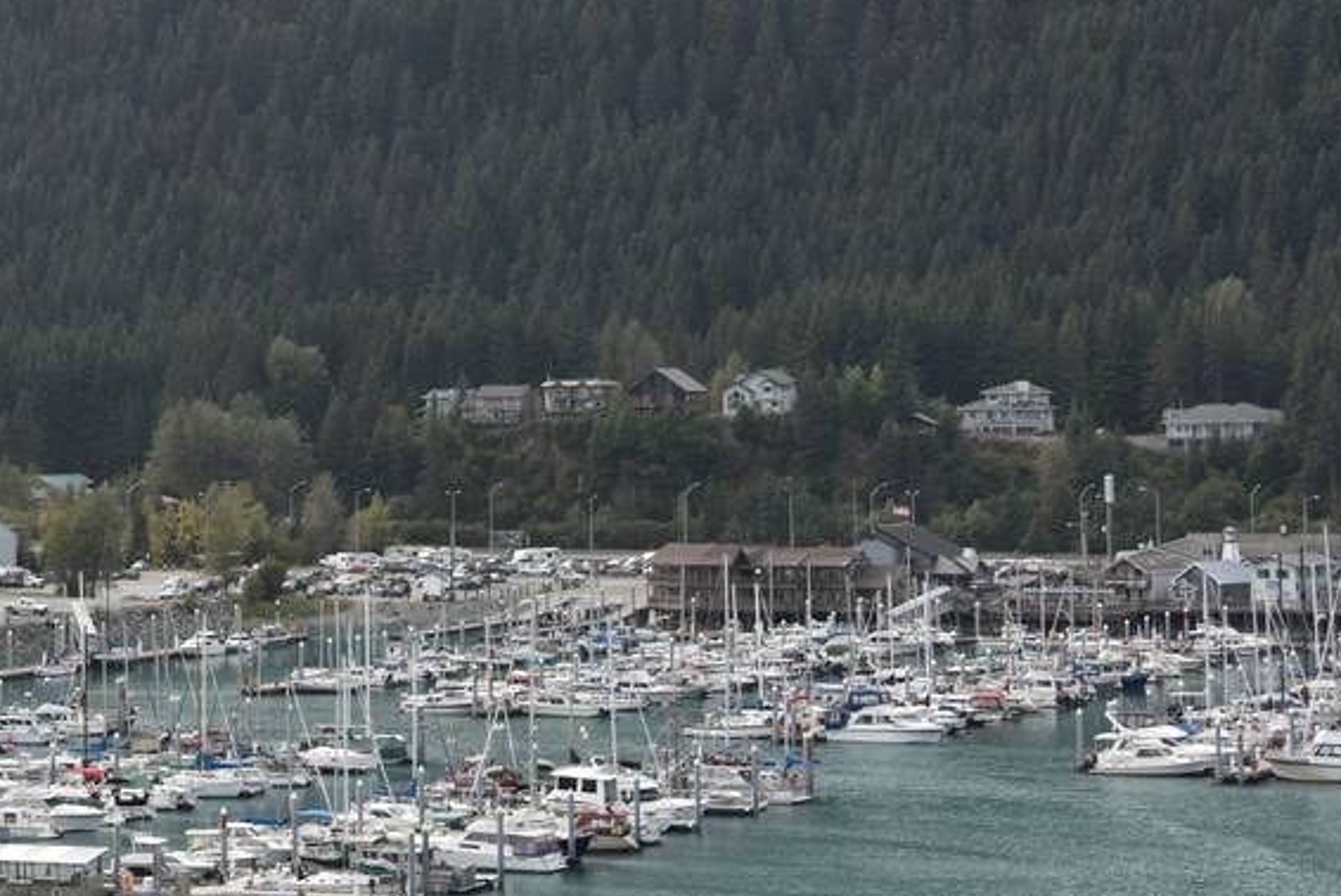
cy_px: -85
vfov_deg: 12.0
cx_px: 104
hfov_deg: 17.8
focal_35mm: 113
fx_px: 4211
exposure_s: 1/250
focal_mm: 50
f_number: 8
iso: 100
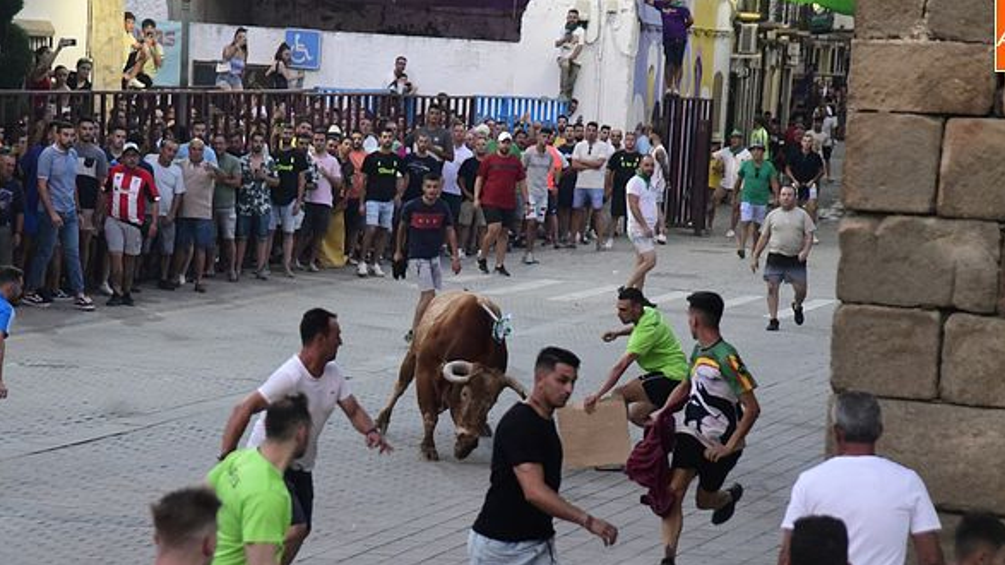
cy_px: 427
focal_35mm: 129
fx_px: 3437
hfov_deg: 16.6
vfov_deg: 9.4
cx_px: 395
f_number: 4
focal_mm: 85
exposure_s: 1/320
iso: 10000
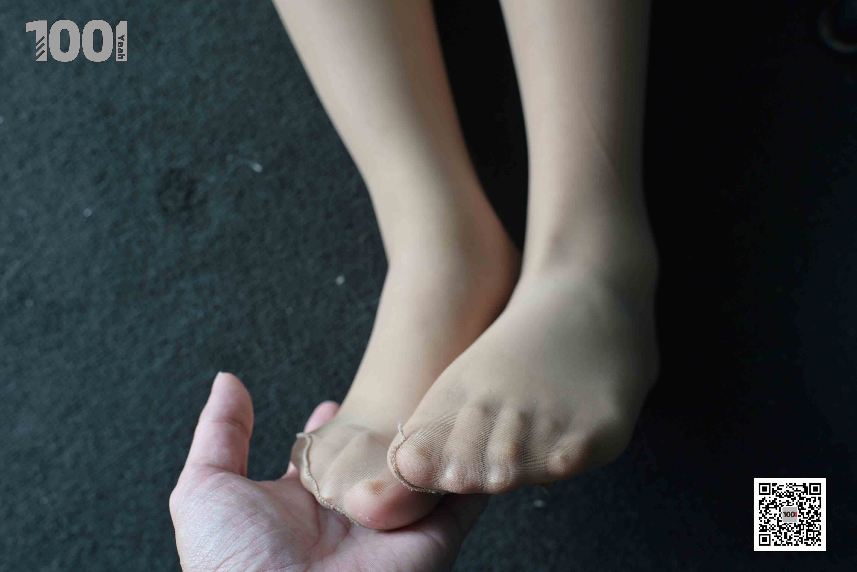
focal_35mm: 35
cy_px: 286
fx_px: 833
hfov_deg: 54.4
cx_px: 428
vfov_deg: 37.9
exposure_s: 1/160
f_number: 5.6
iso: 640
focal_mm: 35
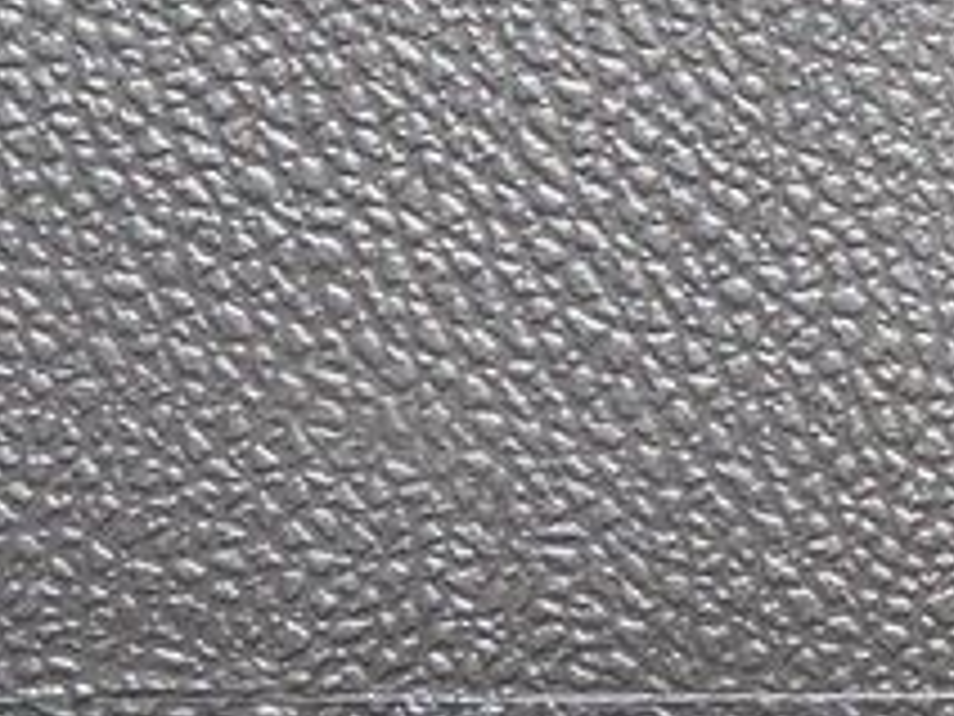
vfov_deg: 6.1
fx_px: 6642
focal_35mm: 241
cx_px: 1580
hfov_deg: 8.0
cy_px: -50
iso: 200
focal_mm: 25
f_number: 7.1
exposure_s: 1/160
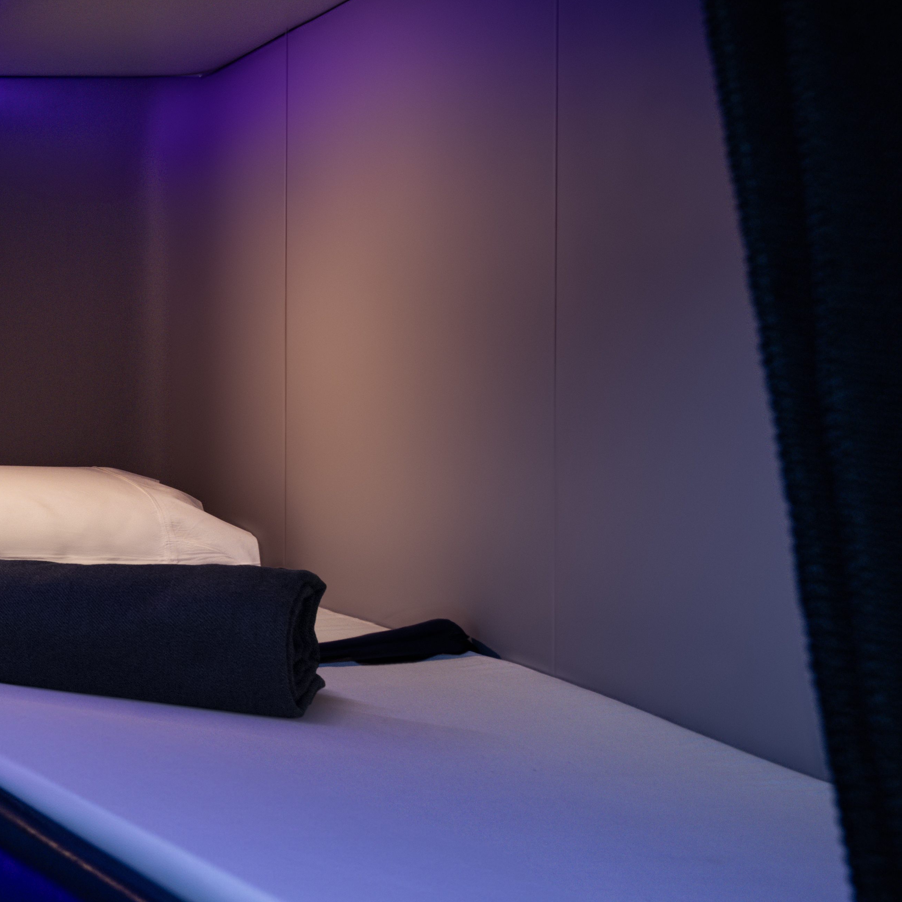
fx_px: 1632
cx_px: -329
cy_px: 424
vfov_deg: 30.9
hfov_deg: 25.6
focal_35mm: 55
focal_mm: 20.5
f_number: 8
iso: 400
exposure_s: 1/5
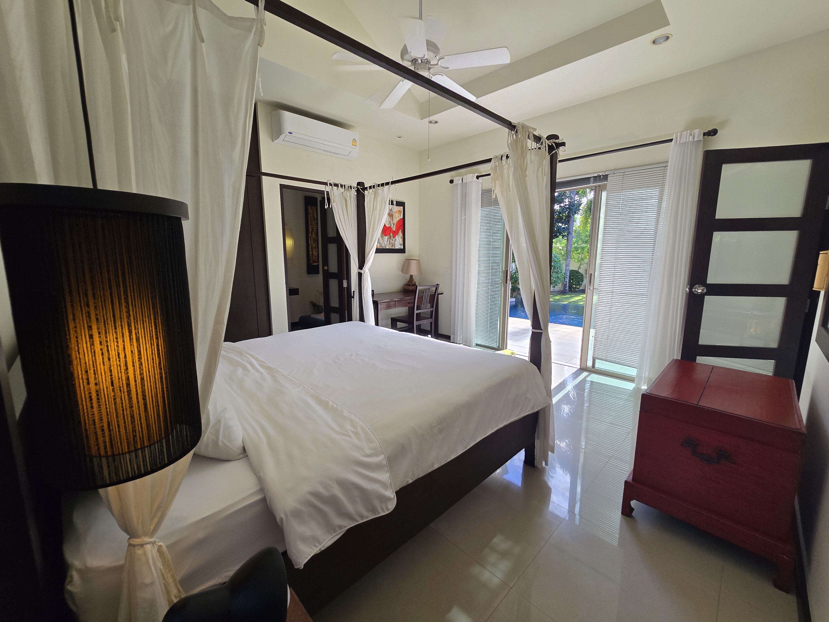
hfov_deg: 106.2
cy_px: 311
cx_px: 414
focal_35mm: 13
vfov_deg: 89.9
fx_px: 311
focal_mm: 2.2
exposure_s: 1/147
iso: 50
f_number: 2.2
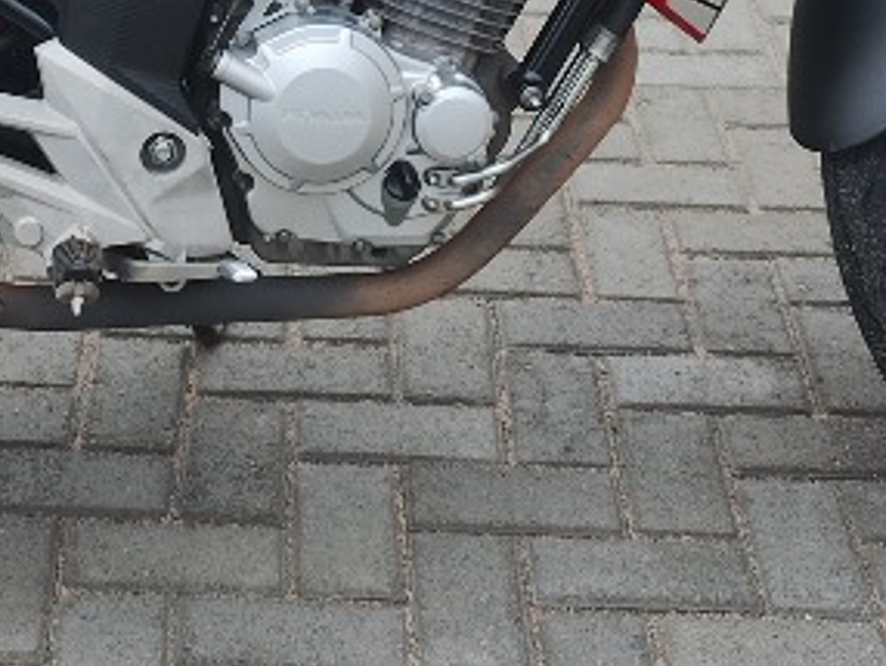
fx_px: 2562
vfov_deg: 14.3
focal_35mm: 100
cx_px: 229
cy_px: -155
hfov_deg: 19.5
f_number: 1.8
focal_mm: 4.27
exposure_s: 1/120
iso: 124
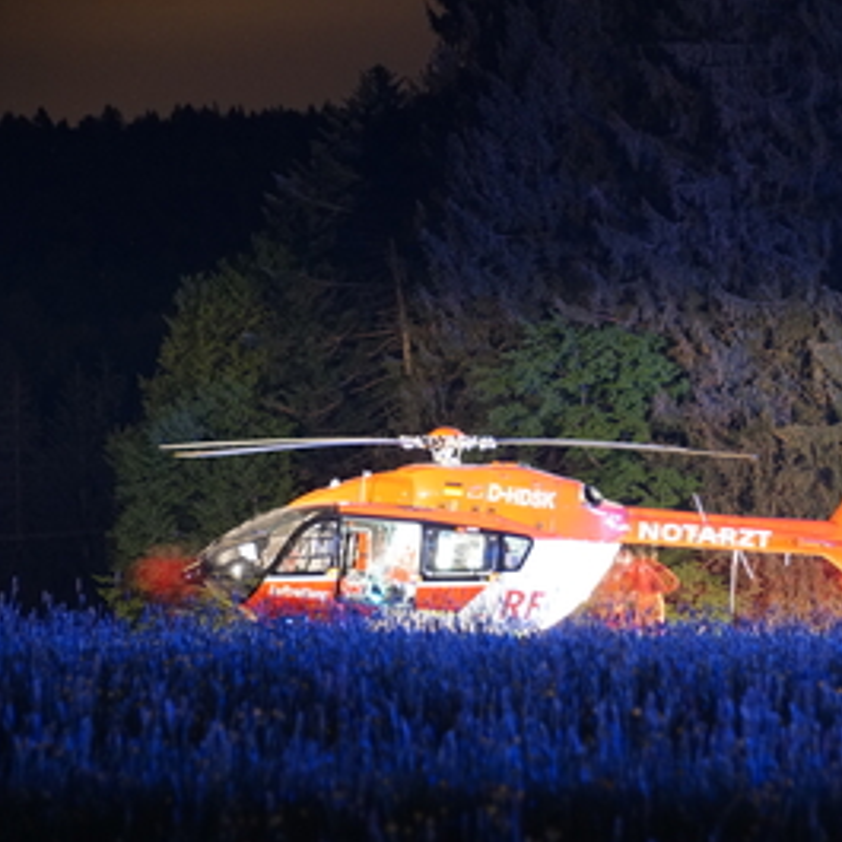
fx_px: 5834
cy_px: 421
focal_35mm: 212
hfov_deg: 8.2
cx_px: 562
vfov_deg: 8.3
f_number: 6.3
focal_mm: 110
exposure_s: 30
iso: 1250
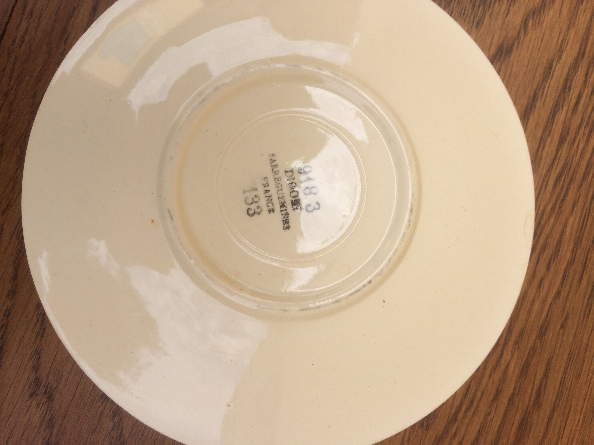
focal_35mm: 29
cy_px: 222
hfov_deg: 61.7
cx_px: 297
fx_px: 498
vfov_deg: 48.2
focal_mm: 4.15
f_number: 2.2
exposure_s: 1/1208
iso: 32
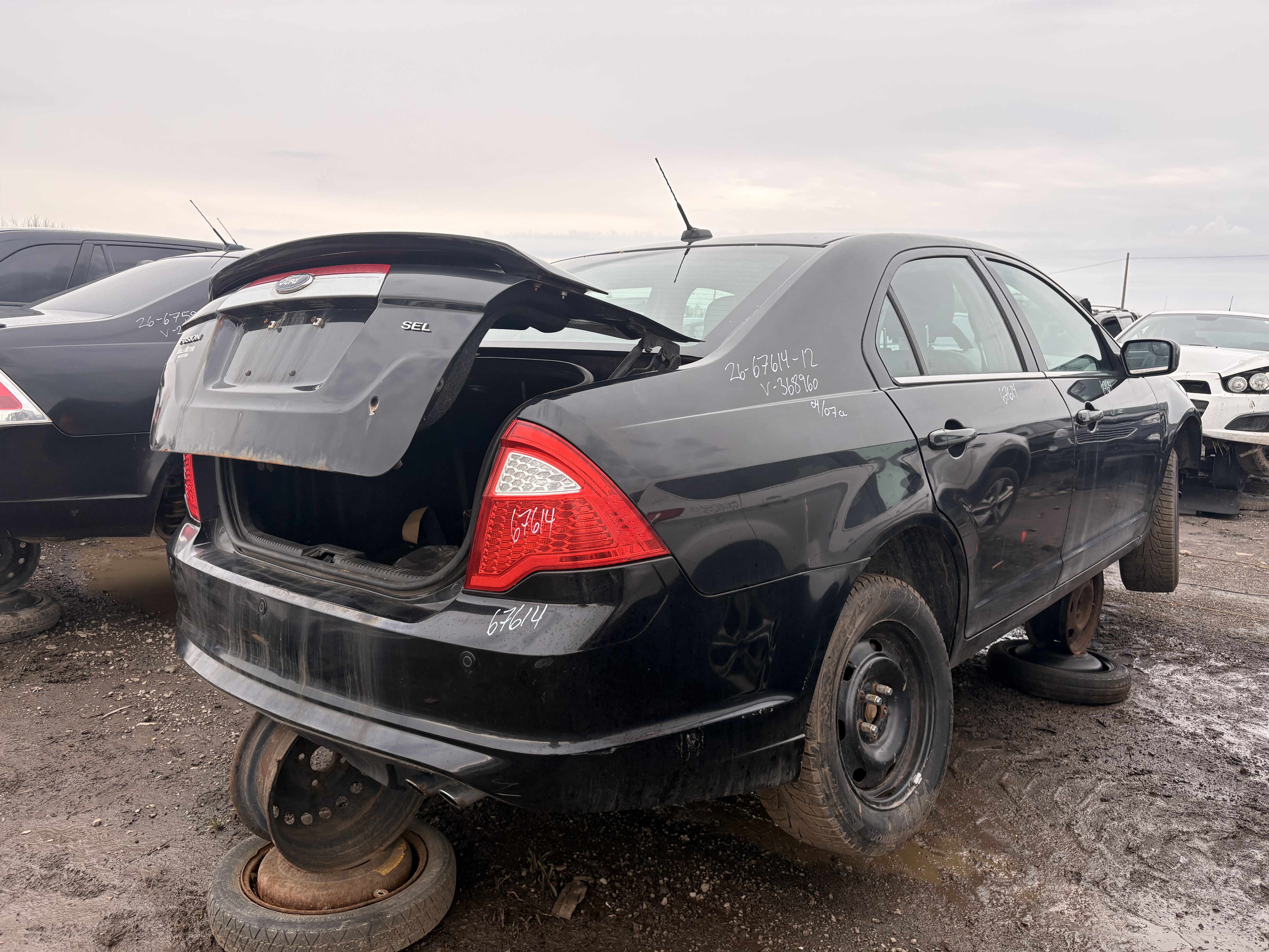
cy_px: 476
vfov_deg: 53.1
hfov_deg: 67.3
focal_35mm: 26
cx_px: 634
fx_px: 953
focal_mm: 5.96
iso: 50
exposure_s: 1/756
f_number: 1.6
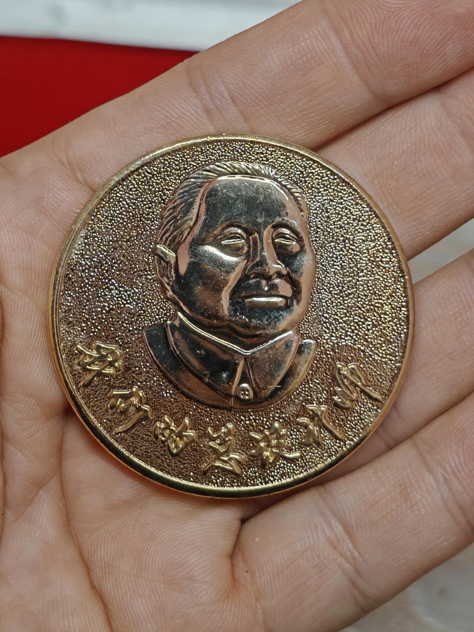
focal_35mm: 95
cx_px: 237
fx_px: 1734
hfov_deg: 15.6
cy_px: 316
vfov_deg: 20.7
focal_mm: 7.62
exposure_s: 1/200
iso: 50
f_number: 1.6
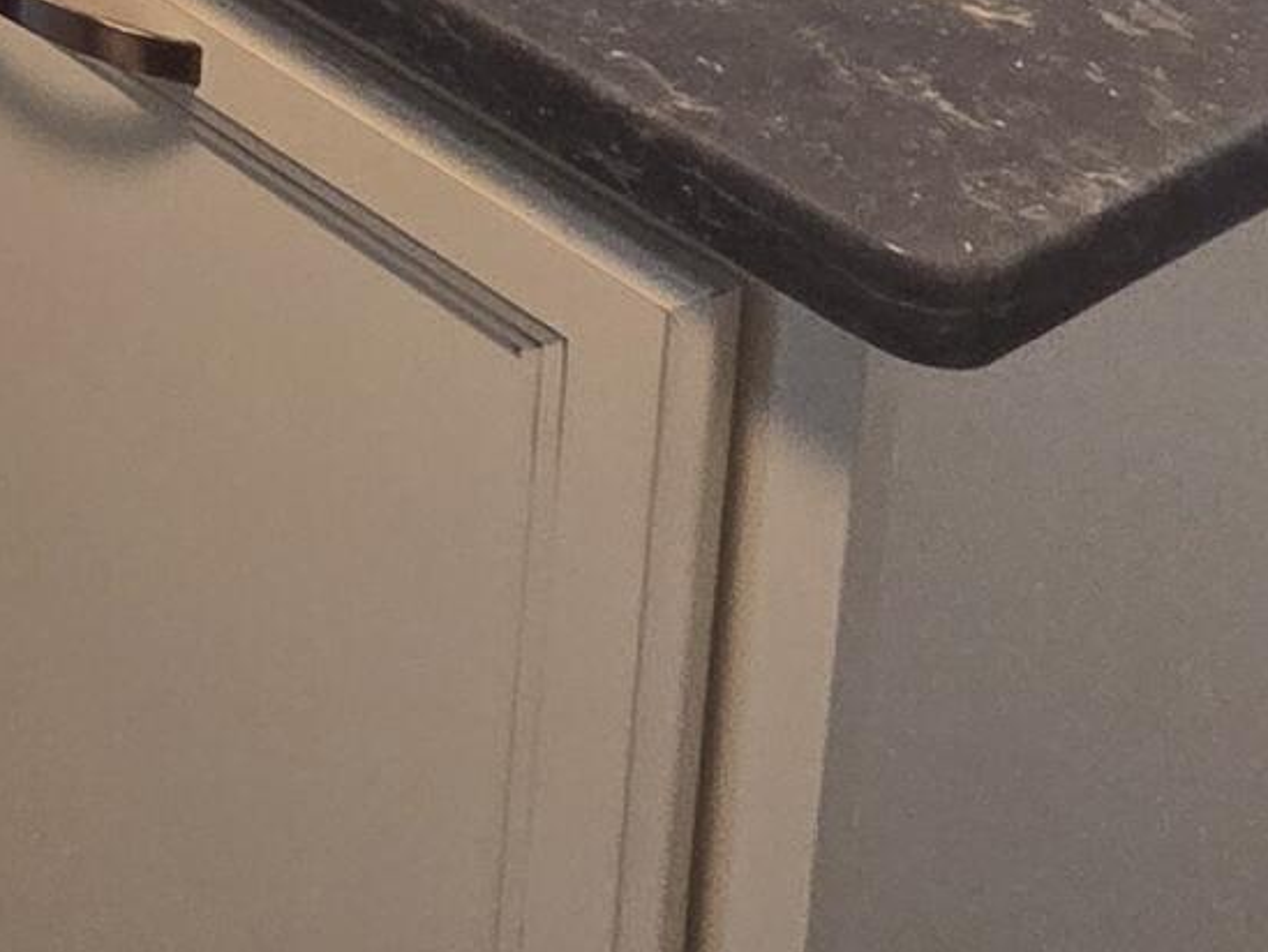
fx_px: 2601
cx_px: -1088
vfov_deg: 14.6
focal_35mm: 71
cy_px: -1255
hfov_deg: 19.5
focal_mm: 2.2
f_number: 2.2
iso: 250
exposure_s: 1/120
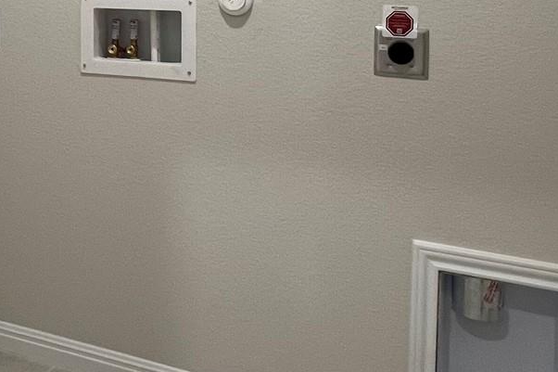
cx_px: 71
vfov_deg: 26.9
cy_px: -36
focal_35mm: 46
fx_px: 713
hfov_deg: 40.0
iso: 200
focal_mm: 1.57
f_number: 1.8
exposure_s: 1/60
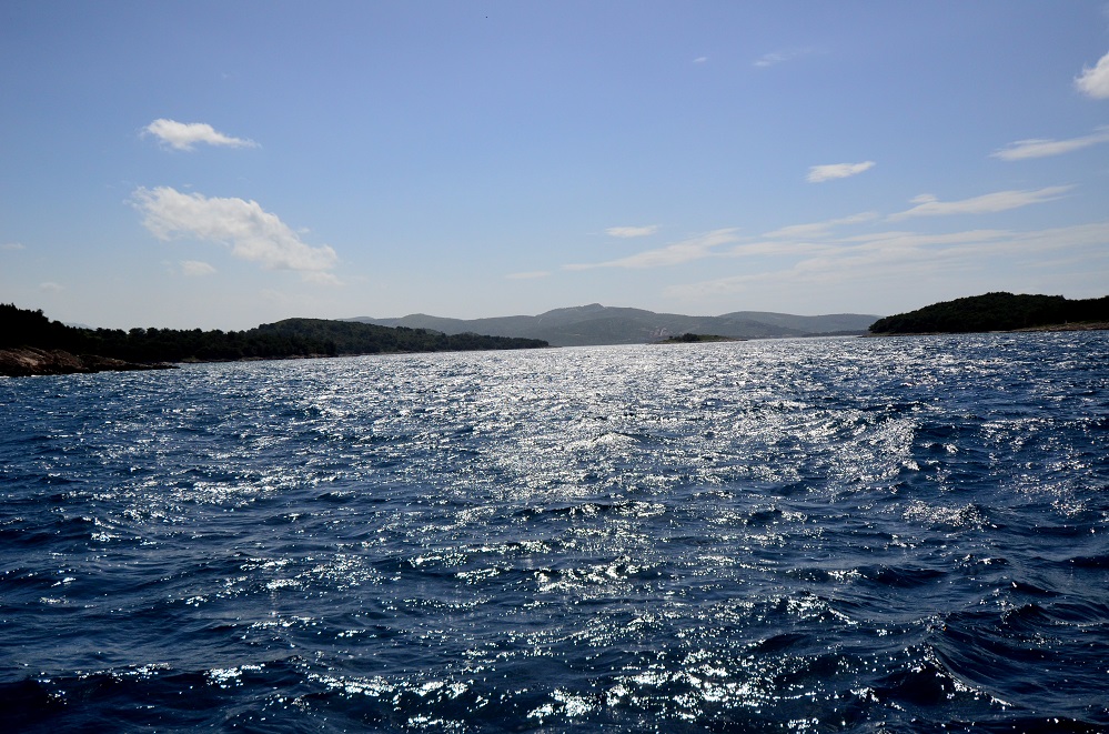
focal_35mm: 36
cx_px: 554
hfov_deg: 53.2
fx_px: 1106
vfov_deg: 36.7
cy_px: 367
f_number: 4.5
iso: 560
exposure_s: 1/8000
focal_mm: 24
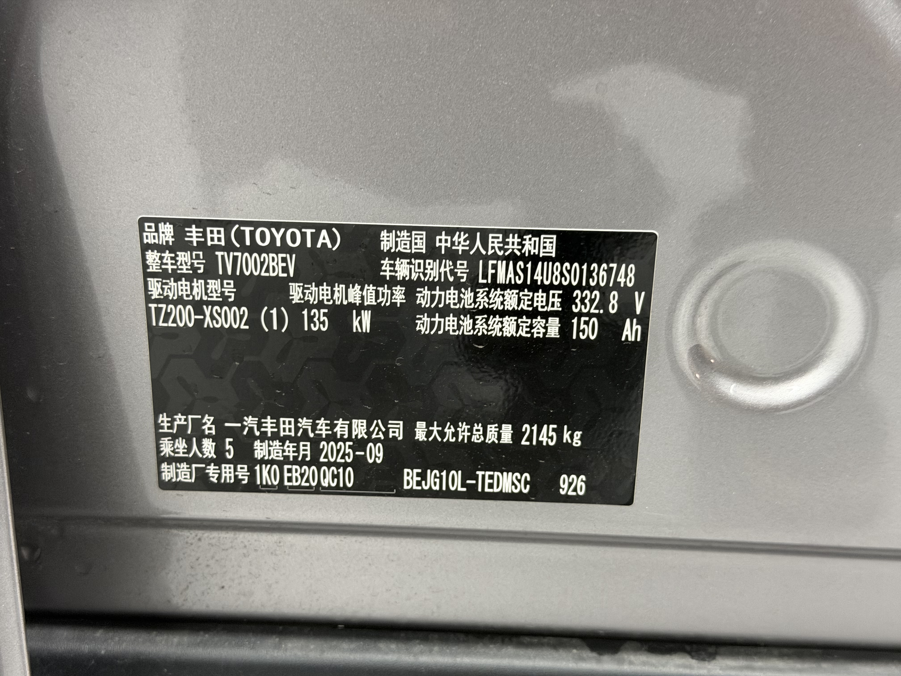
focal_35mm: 48
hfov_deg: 39.7
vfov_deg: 30.3
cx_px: 450
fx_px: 1249
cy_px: 338
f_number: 1.78
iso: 250
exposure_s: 1/50
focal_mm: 6.76
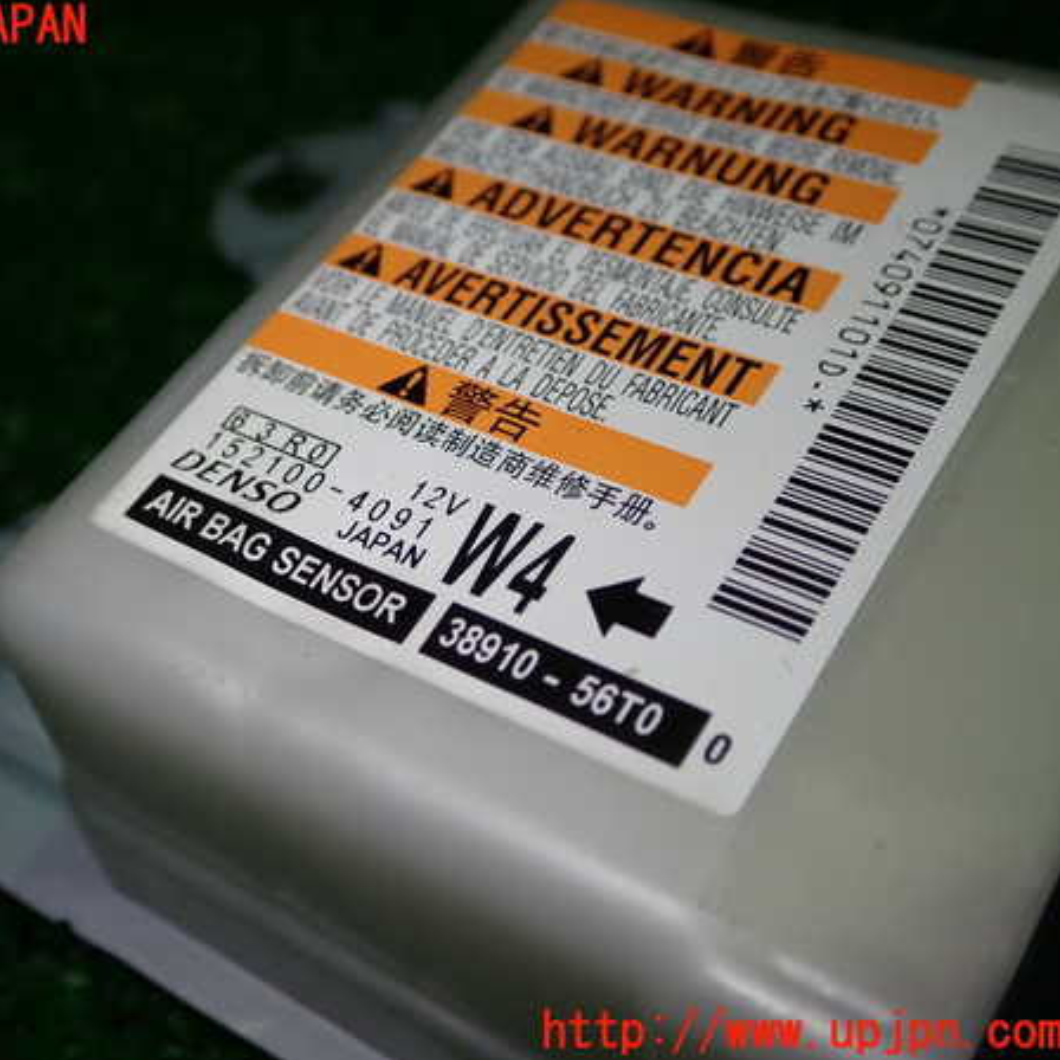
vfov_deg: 37.6
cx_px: 367
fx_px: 1559
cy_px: 530
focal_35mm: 45
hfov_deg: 37.2
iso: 100
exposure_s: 1/80
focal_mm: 6.83
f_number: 2.7
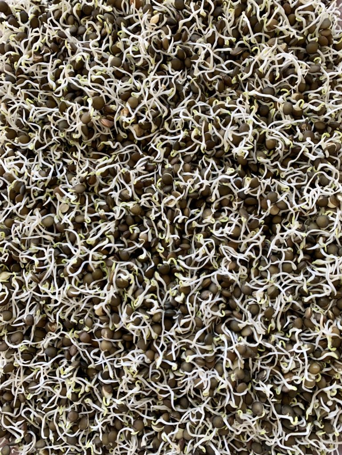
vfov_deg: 67.3
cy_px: 228
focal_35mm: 26
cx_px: 171
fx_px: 343
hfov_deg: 53.1
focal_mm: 4.25
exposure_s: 1/67
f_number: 1.8
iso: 100
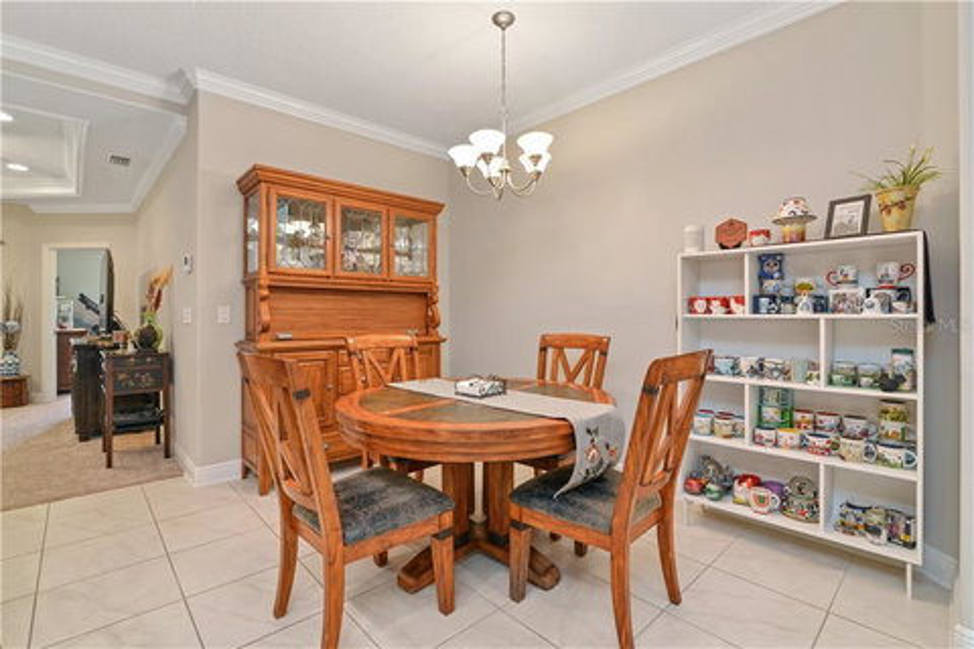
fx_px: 433
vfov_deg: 73.7
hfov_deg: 96.7
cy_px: 324
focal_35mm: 16
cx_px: 487
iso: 250
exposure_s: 1/1.67
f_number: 8
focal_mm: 16
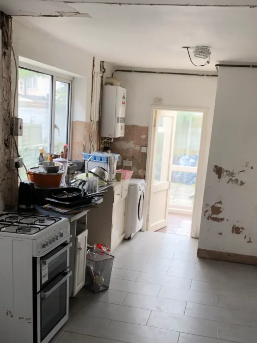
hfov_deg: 35.1
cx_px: 139
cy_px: 221
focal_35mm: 41
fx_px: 406
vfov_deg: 45.3
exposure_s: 1/120
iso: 50
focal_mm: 3.99
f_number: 1.8
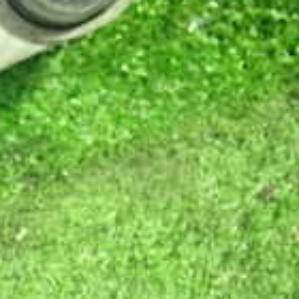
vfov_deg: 15.1
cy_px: 41
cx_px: -303
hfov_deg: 13.2
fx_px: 1114
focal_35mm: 114
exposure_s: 1/15
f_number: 2.3
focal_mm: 5.4
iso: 800
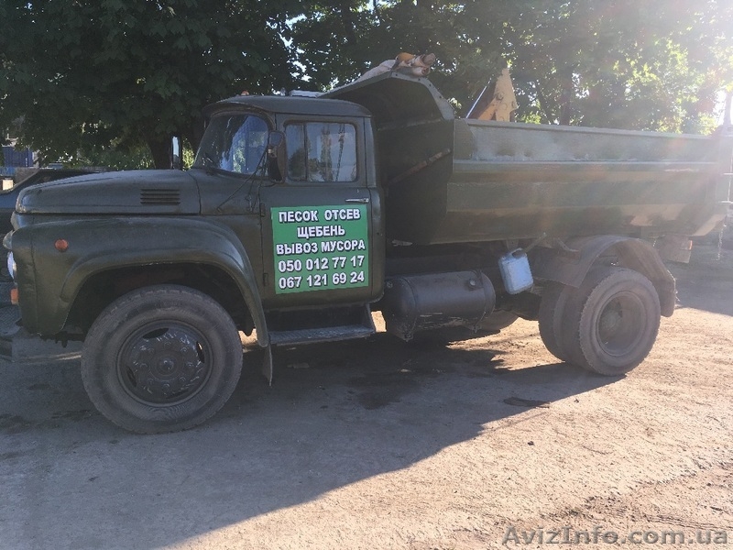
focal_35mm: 29
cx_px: 366
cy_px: 275
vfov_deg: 48.2
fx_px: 614
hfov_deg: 61.7
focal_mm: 4.15
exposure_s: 1/478
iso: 25
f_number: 2.2
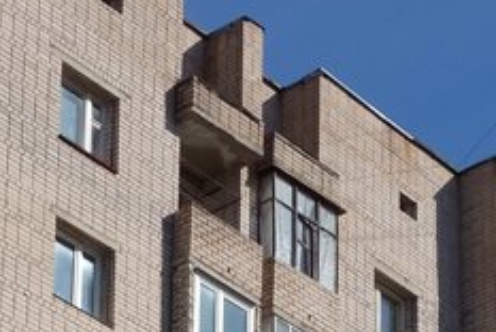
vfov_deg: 7.1
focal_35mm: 180
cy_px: 847
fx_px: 2483
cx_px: 287
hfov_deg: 11.4
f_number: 6.3
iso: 125
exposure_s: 1/800
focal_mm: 10.4
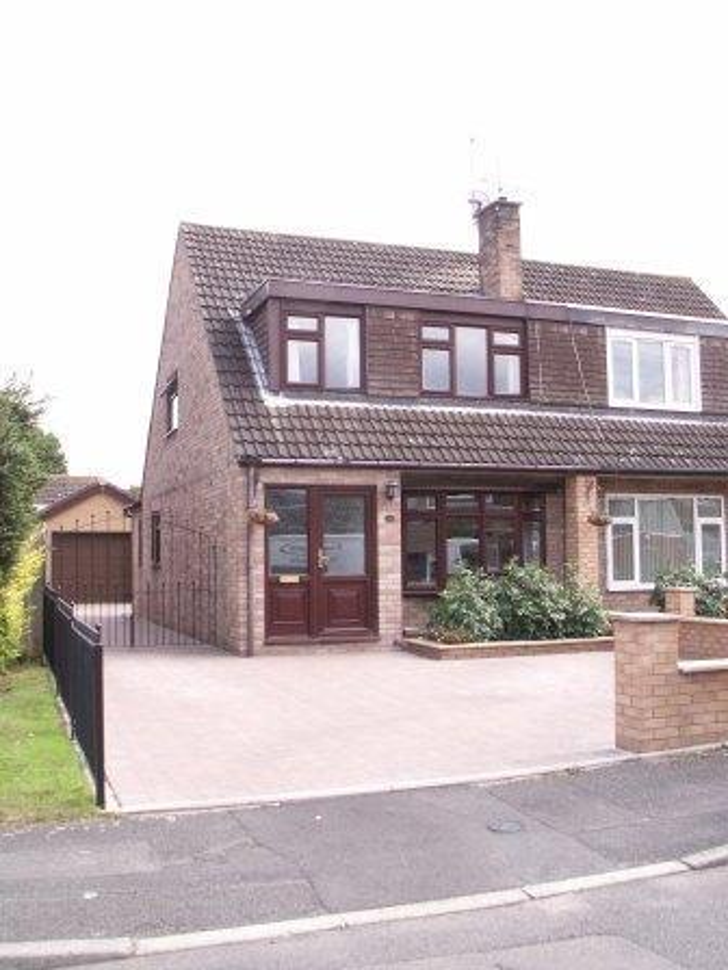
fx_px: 981
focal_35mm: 35
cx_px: 364
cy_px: 485
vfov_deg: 52.6
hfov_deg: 40.7
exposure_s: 1/100
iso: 50
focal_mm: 5.86
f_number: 5
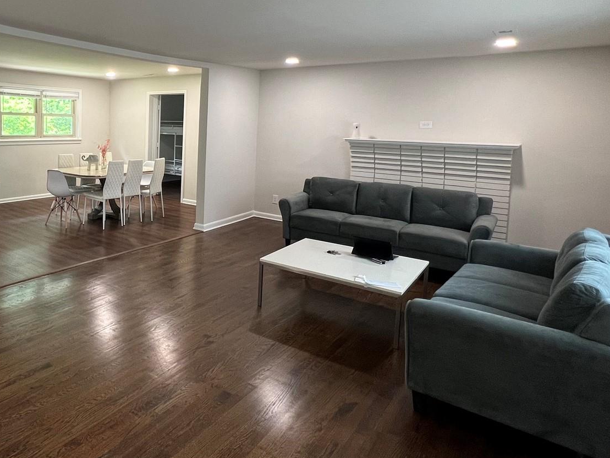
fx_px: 423
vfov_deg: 55.5
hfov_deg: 64.1
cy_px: 148
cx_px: 107
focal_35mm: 24
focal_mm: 1.57
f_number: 1.8
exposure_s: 1/60
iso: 160
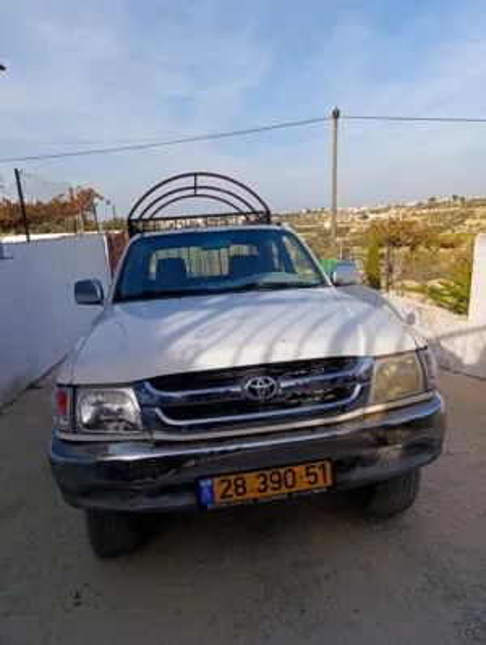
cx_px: 243
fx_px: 429
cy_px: 322
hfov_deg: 59.0
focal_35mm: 23
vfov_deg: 73.8
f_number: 1.6
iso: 50
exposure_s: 1/784
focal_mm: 6.14
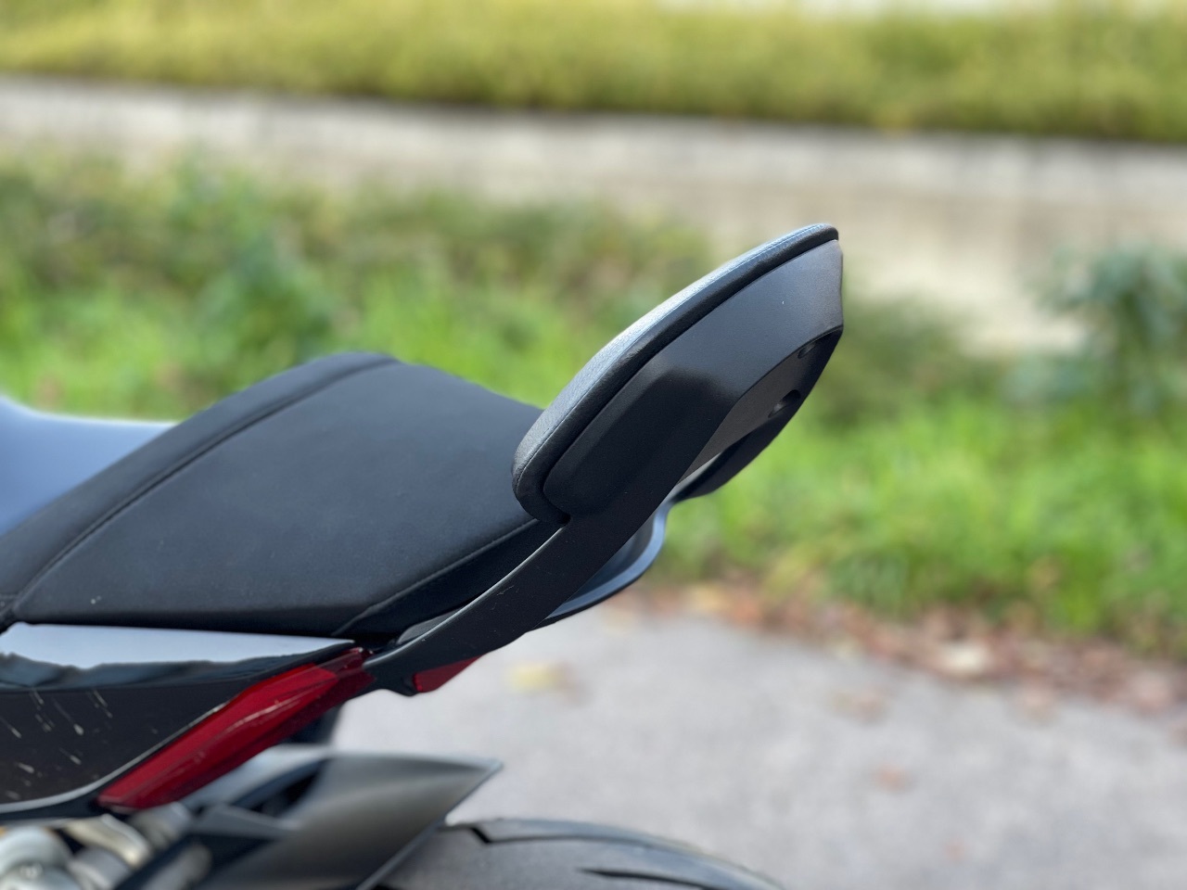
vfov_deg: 22.9
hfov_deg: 30.3
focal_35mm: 64
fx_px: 2195
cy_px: 445
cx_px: 594
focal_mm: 7.5
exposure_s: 1/121
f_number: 2.2
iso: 50
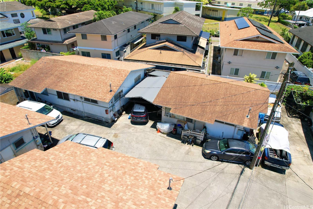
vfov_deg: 57.2
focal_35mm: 22
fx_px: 191
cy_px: 104
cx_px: 156
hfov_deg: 78.6
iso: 110
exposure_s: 1/1500
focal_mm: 8.38
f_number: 2.8
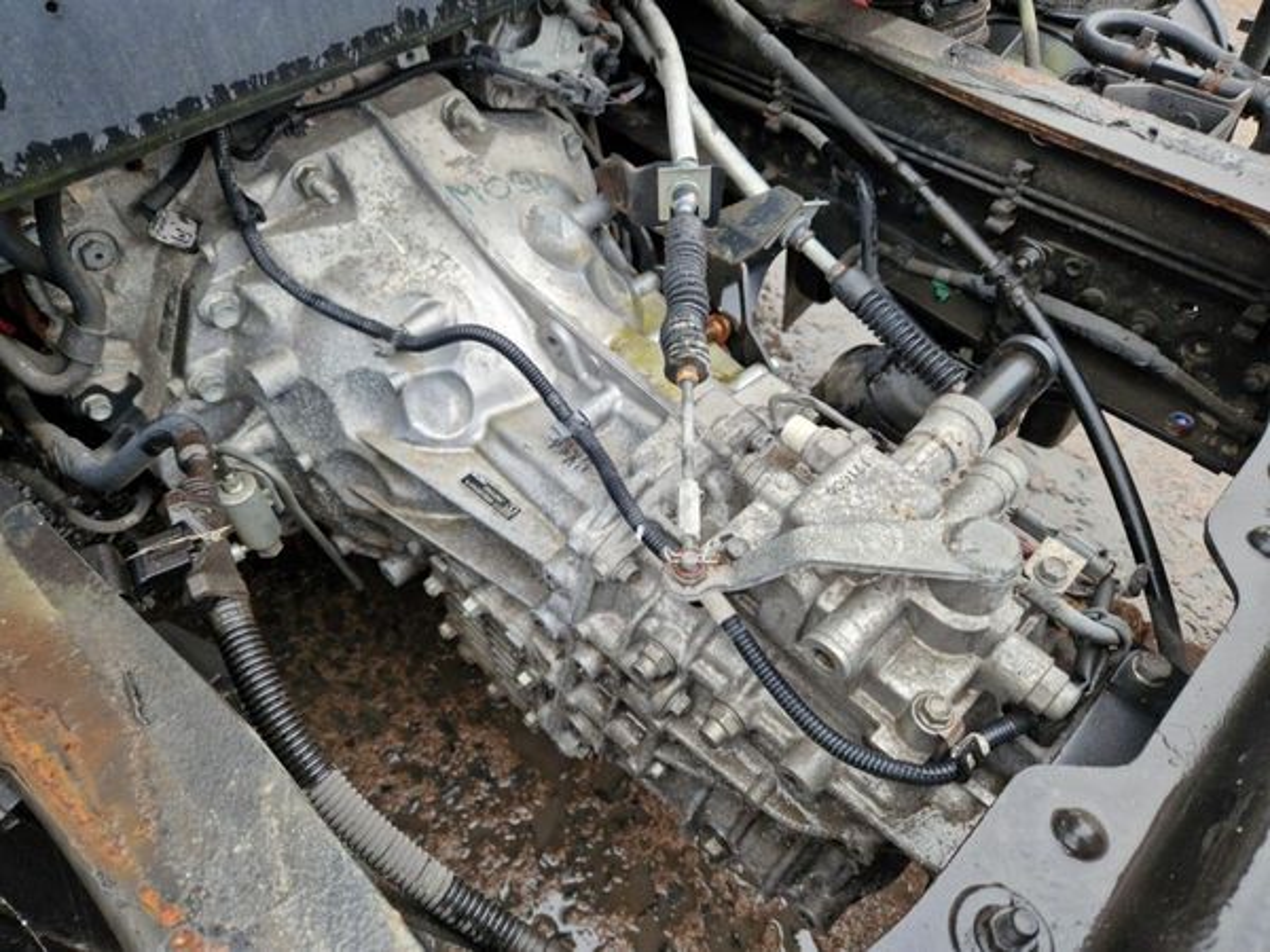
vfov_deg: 58.9
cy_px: 476
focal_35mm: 23
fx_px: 844
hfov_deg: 73.9
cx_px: 635
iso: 100
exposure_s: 1/180
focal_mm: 5.4
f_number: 1.8
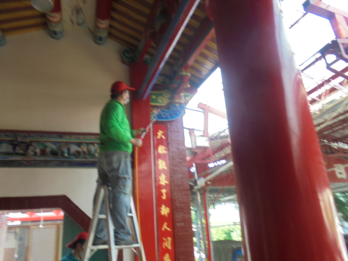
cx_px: 174
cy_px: 130
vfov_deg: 53.1
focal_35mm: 26
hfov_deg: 67.3
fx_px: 261
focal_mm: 4.6
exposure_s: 1/30
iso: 100
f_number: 3.5
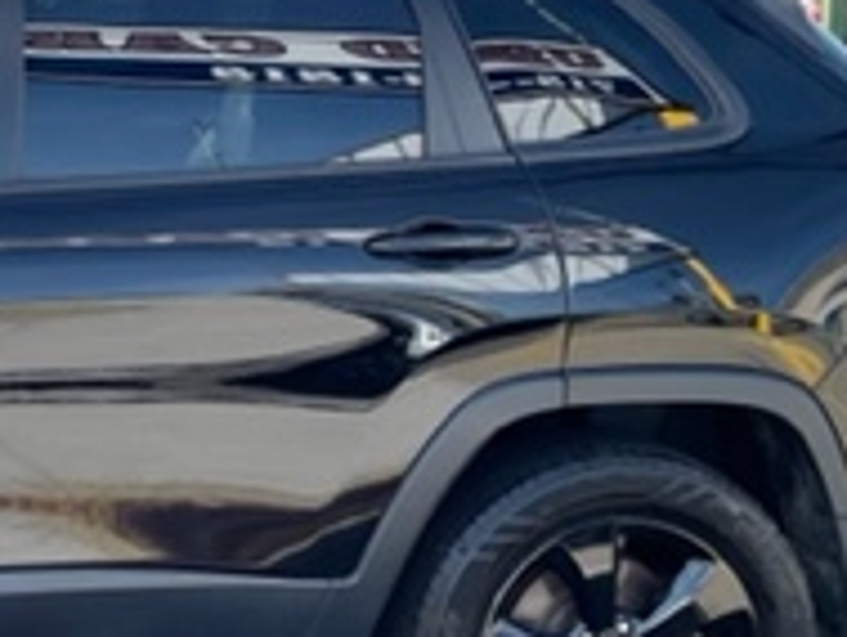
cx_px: -291
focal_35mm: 88
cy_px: 45
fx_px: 2155
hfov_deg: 20.1
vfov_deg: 16.5
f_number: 1.6
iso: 32
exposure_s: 1/947
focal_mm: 4.2
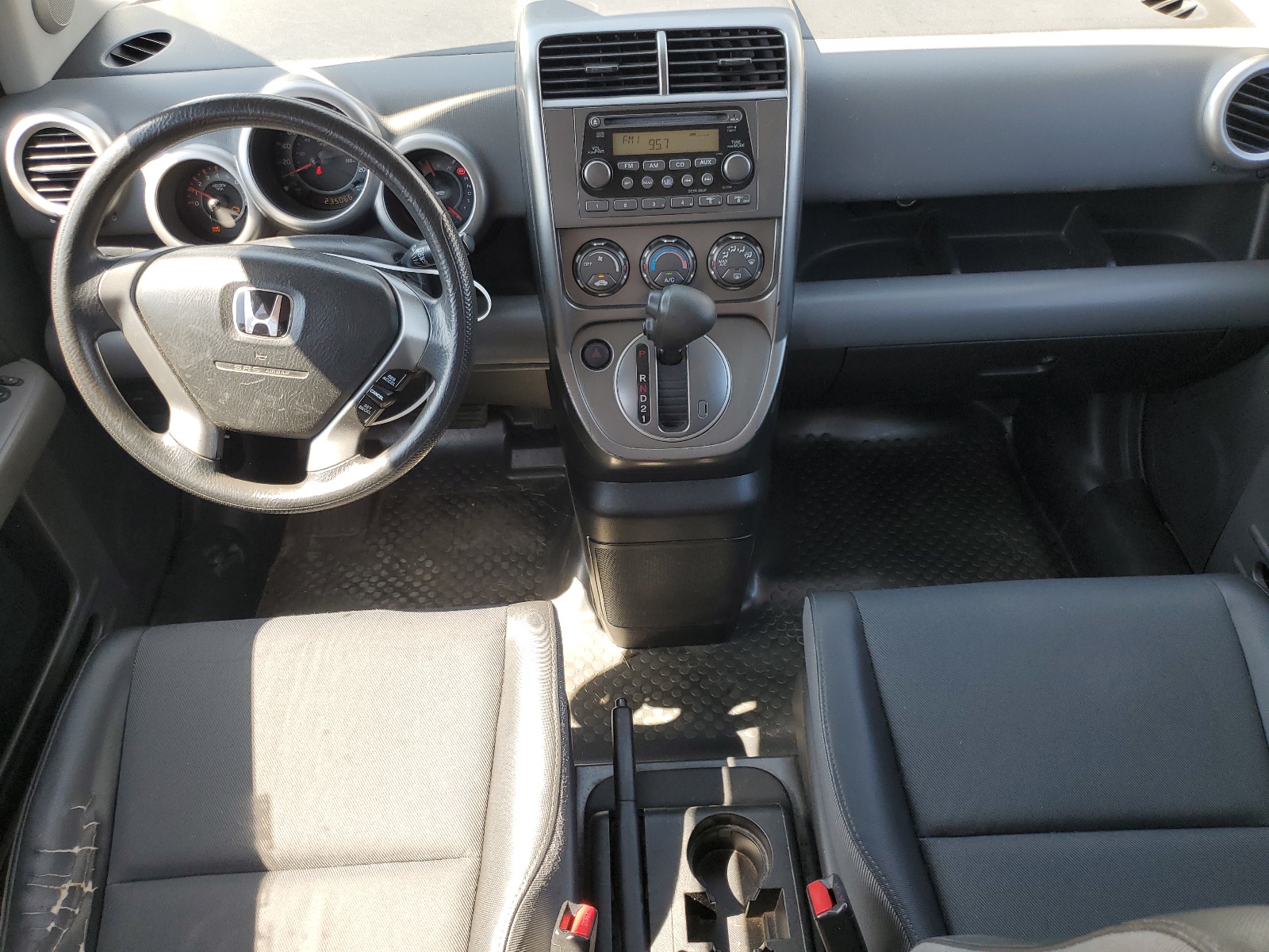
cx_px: 634
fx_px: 953
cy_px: 476
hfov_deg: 67.3
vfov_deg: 53.1
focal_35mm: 26
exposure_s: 1/233
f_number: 1.5
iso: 50
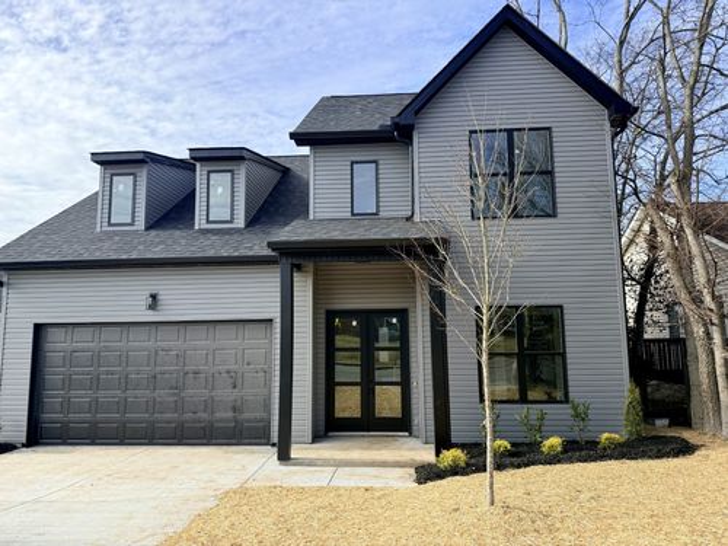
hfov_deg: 71.6
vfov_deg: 56.8
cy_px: 273
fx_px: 505
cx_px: 364
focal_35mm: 24
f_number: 1.78
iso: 125
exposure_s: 1/3584
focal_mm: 6.76
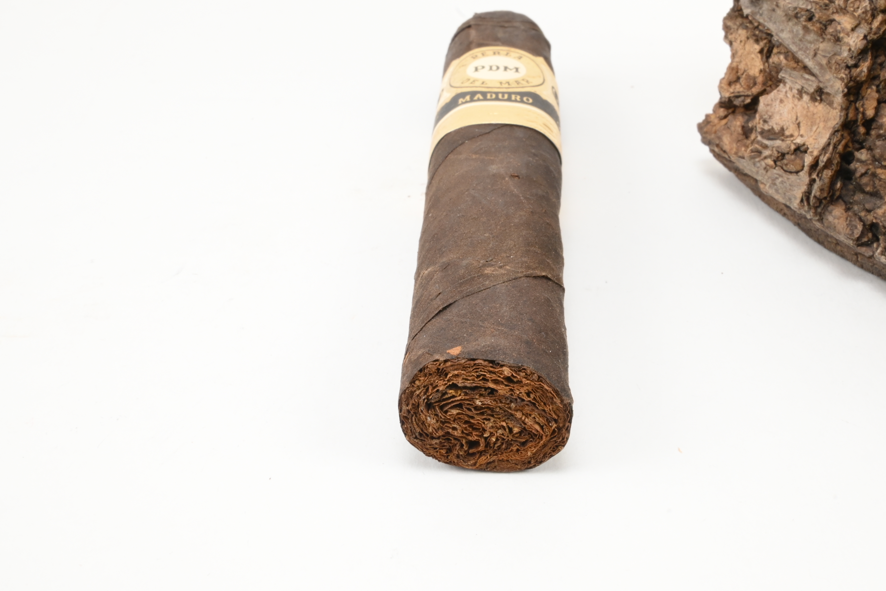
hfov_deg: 41.6
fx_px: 1164
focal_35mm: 47
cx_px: 501
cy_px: 262
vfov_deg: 28.5
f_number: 22
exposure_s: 1/15
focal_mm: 27.5
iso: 640
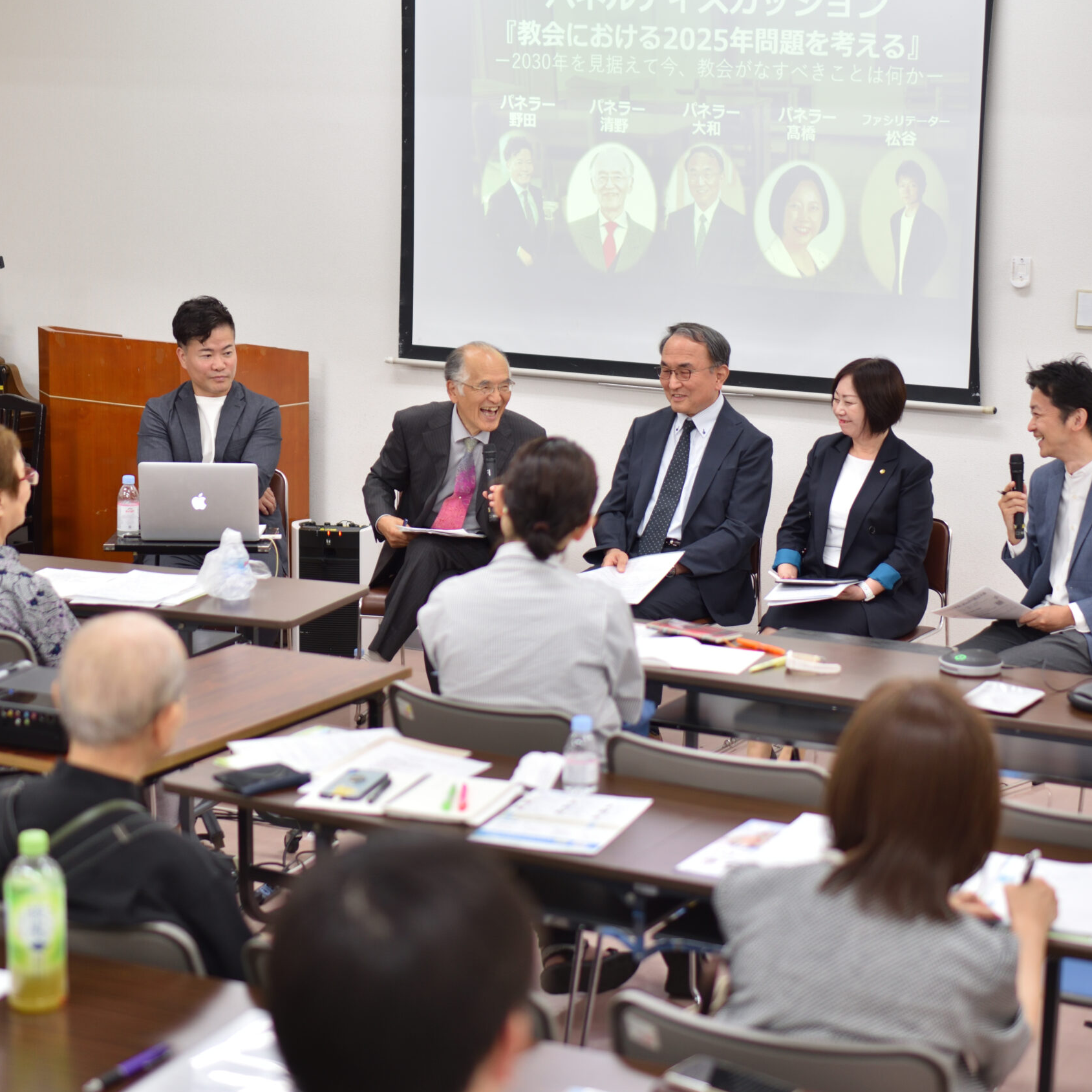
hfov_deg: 29.5
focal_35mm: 58
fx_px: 2070
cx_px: 612
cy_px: 551
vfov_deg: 29.6
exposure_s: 1/200
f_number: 1.8
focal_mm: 45
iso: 200
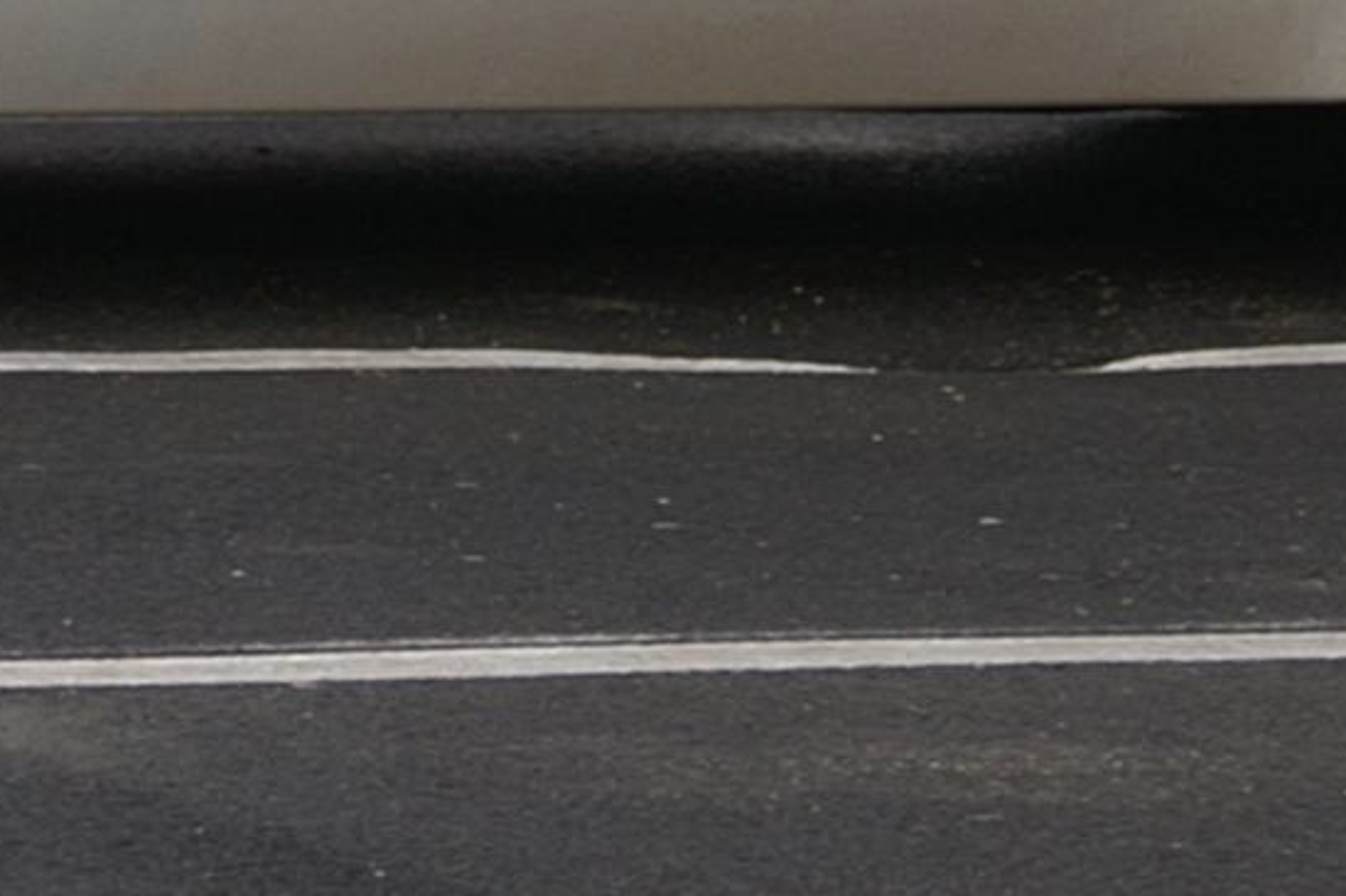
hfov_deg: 3.6
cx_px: -1019
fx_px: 21528
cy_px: -557
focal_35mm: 576
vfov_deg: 2.4
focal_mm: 70
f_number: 6.3
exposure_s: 1/200
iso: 100
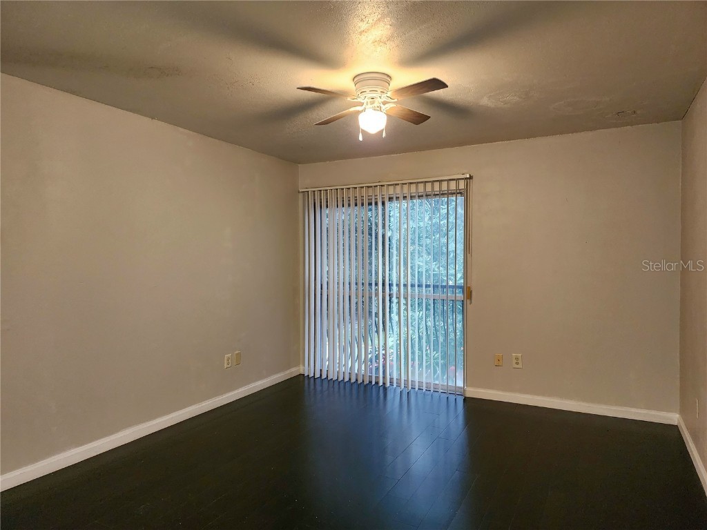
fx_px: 470
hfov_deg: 73.9
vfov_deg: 58.9
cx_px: 354
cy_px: 265
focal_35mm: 23
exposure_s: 1/120
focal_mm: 6.4
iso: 1000
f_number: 1.8
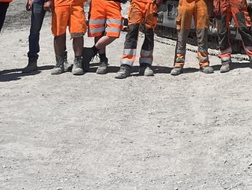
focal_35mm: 108
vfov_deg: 12.3
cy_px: -174
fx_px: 787
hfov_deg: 16.4
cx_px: 388
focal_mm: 5.1
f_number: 1.6
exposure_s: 1/5076
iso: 50
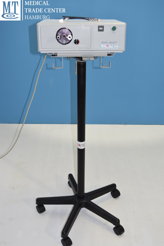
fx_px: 297
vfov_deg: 45.0
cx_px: 82
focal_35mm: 44
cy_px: 123
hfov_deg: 30.9
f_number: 5.6
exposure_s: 1/60
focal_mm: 29
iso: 800
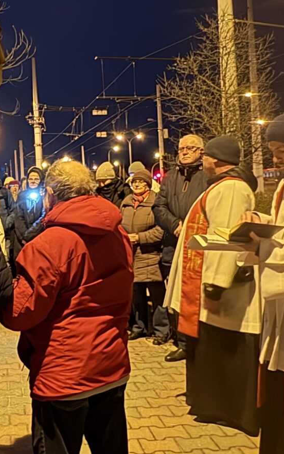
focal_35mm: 43
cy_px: 188
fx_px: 532
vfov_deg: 46.0
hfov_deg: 28.6
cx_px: 23
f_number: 2.2
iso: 800
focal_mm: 2.22
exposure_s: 1/8
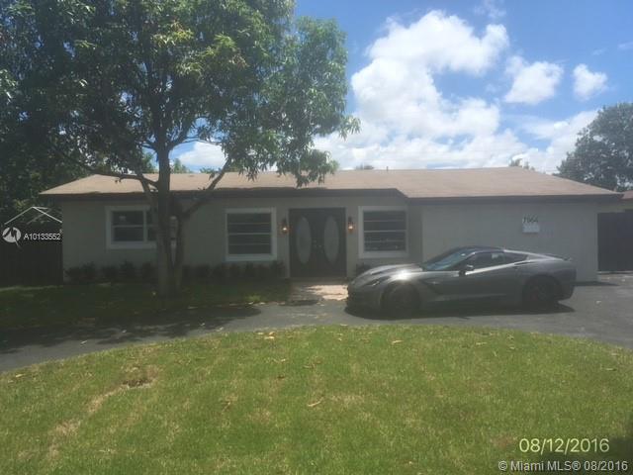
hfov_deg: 61.7
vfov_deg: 48.2
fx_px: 530
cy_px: 238
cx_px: 316
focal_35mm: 29
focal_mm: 4.15
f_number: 2.2
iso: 25
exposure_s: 1/1709
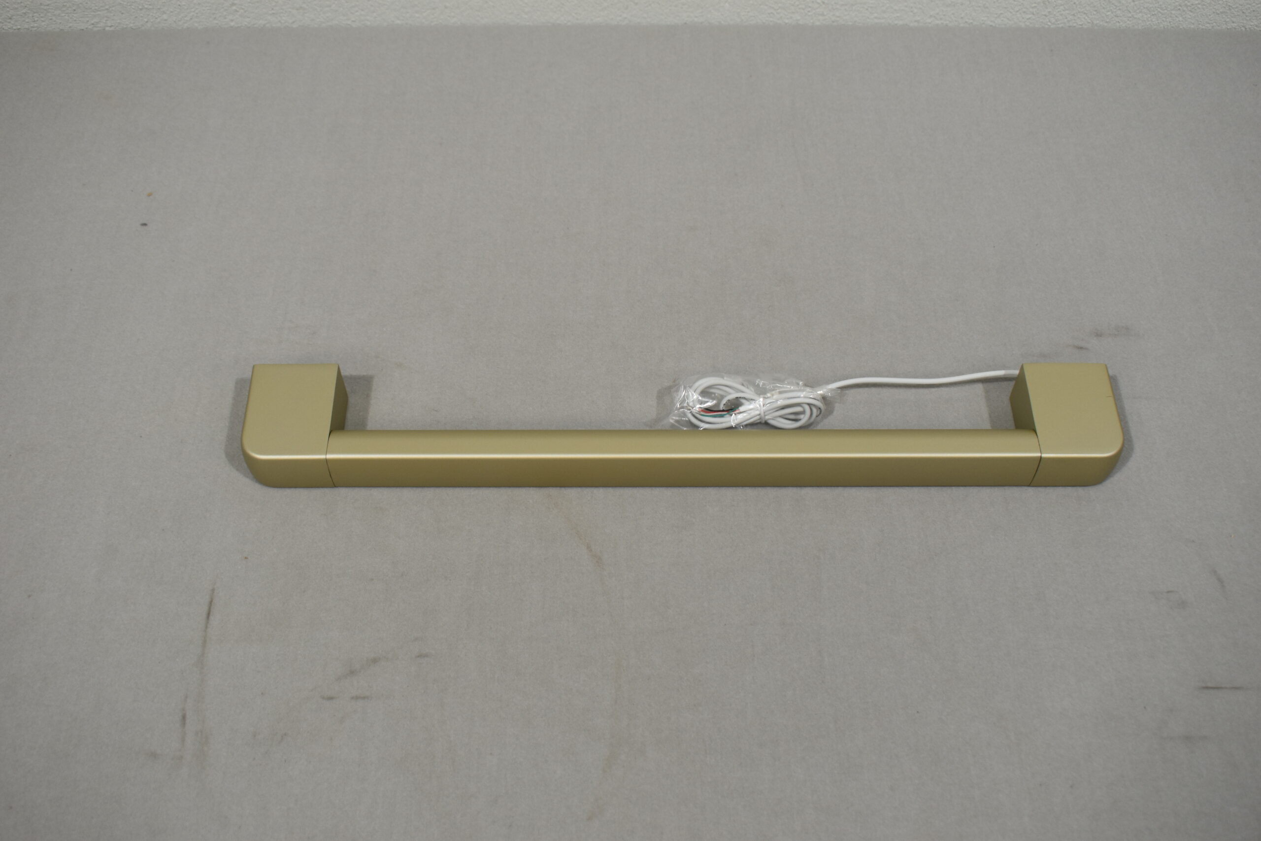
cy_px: 420
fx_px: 1261
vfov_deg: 36.9
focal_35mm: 36
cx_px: 630
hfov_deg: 53.1
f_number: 5.6
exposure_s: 1/125
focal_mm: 24
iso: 400
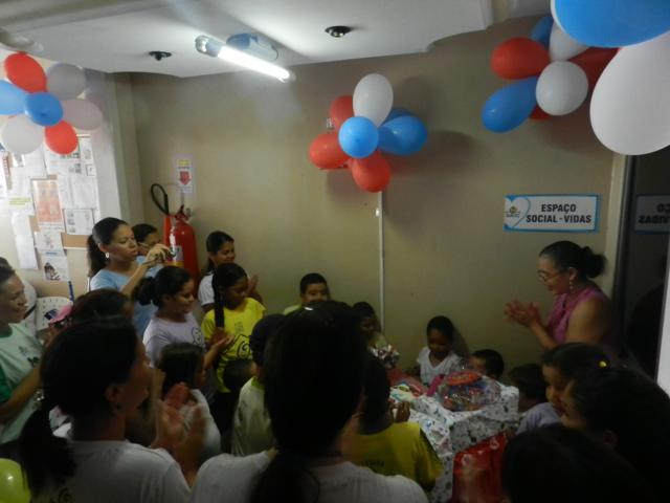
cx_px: 335
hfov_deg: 73.9
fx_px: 445
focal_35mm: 23
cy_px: 252
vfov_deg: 58.9
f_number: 3.4
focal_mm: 4
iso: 200
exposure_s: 1/6
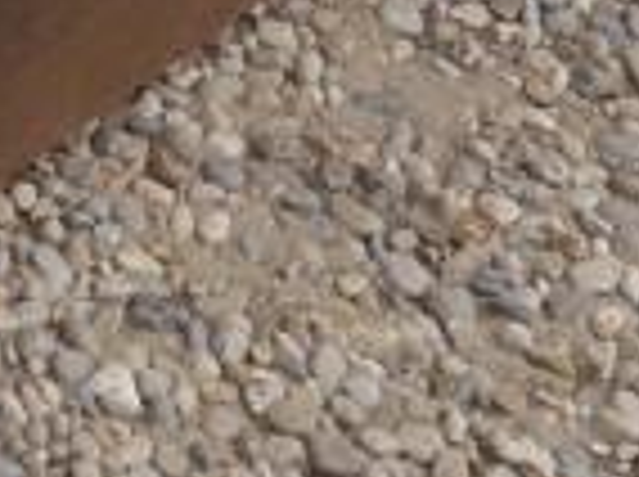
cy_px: -1107
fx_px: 4533
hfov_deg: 7.5
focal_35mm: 246
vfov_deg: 5.5
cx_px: -914
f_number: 5.6
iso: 160
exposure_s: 1/200
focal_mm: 17
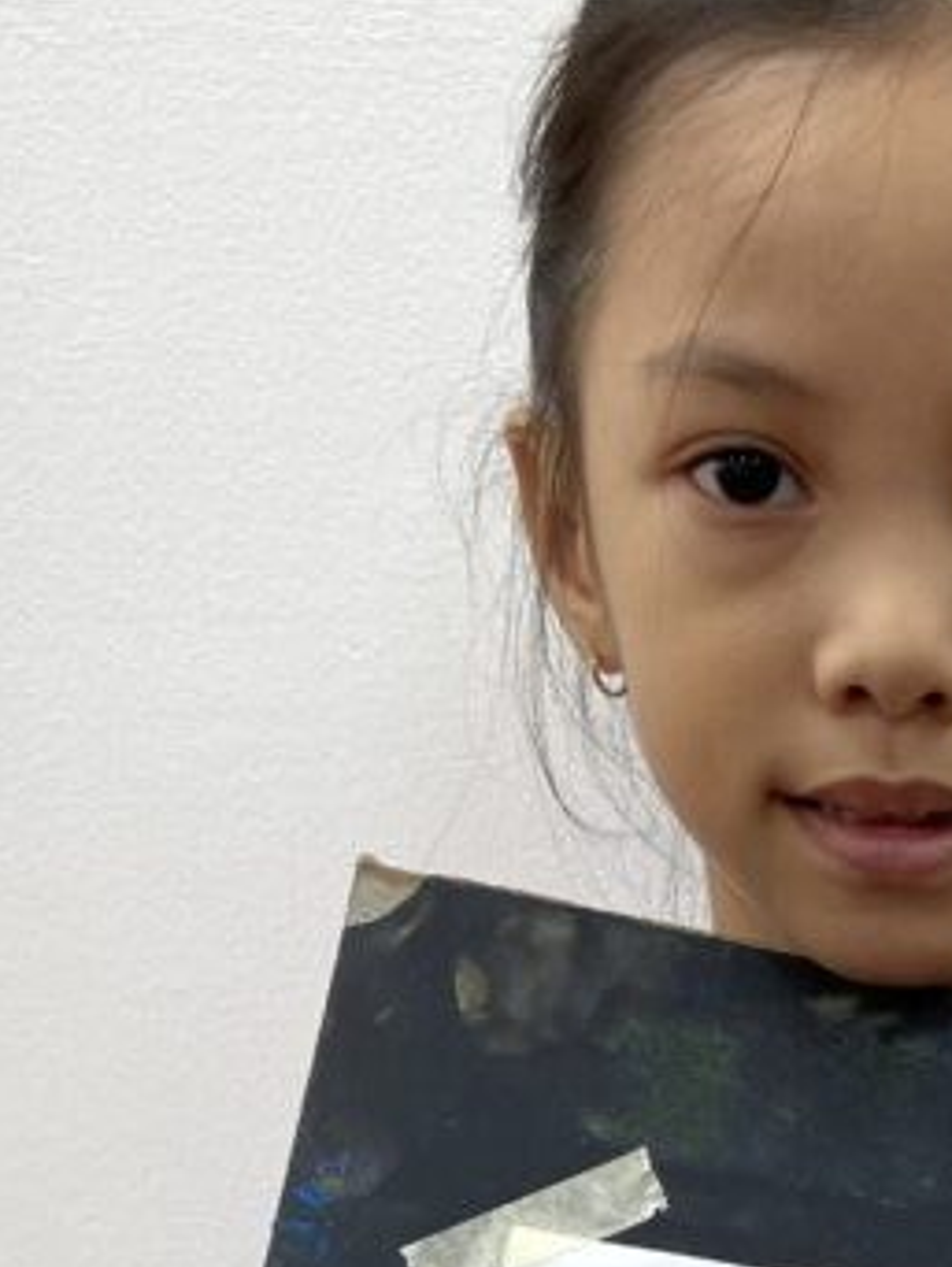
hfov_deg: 18.7
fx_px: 2783
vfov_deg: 23.4
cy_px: 1537
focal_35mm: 76
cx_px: 1022
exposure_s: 1/100
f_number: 1.8
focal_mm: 4.25
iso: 40
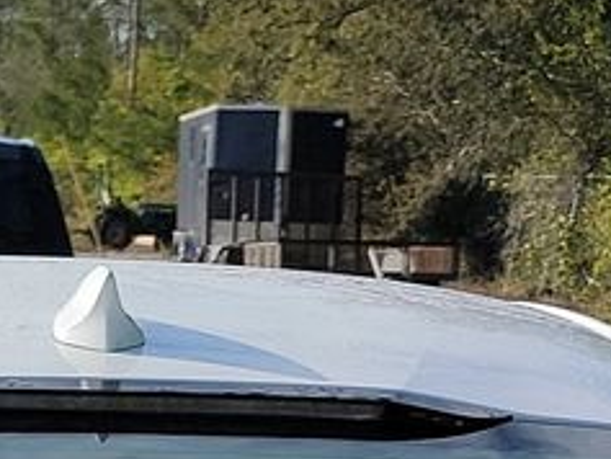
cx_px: 116
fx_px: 2861
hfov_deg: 12.1
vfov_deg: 8.1
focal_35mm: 162
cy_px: 1274
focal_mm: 6.7
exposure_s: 1/975
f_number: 1.8
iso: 50
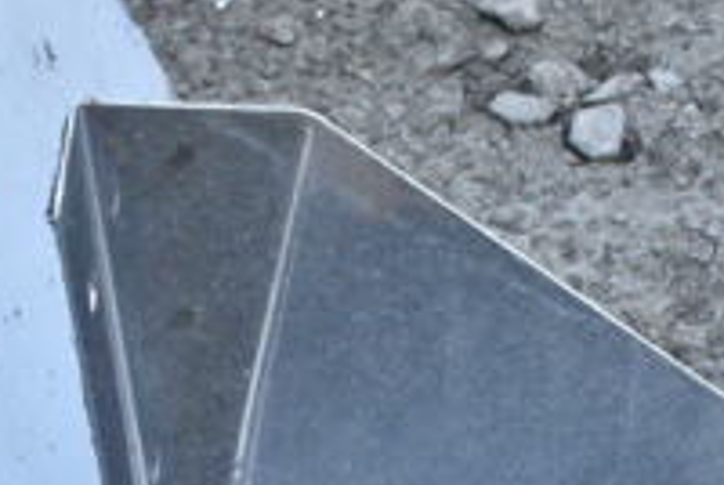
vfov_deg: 11.2
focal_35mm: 119
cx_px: 586
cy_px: 702
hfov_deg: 17.0
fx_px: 2397
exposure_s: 1/500
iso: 6400
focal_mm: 26
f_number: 11
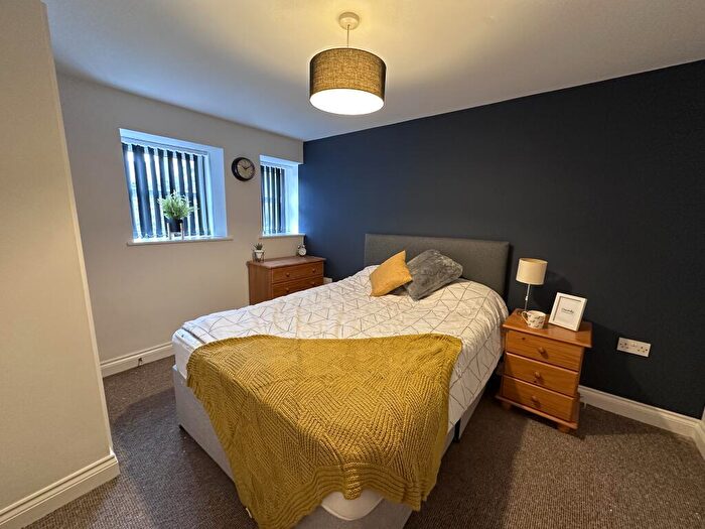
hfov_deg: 102.1
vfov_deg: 85.7
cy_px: 264
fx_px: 285
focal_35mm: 14
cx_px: 352
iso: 200
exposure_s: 1/50
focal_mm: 2.22
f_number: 2.2
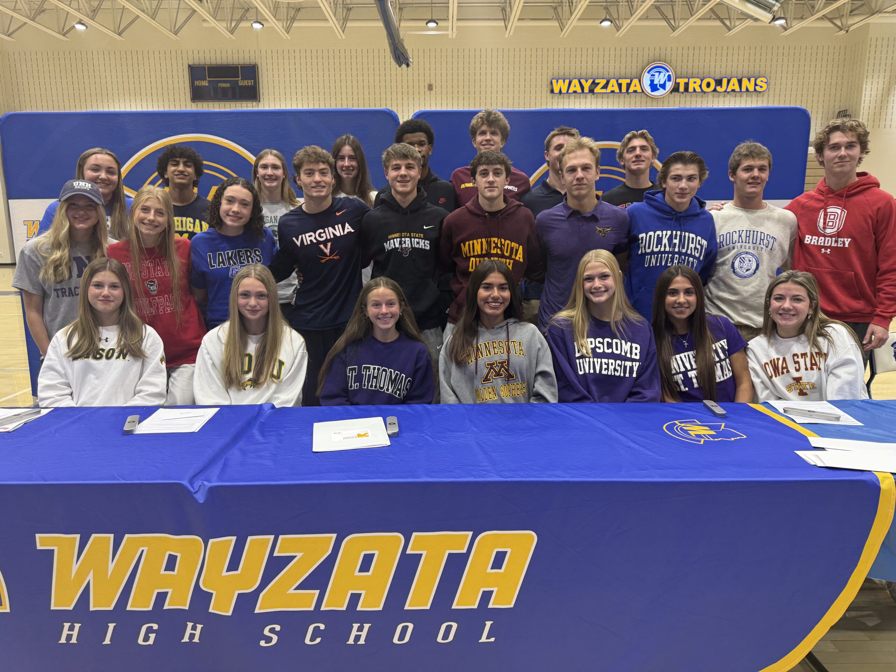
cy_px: 336
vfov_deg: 56.8
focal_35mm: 24
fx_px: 621
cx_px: 448
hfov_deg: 71.6
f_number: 1.78
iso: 100
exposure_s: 1/60
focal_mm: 6.76
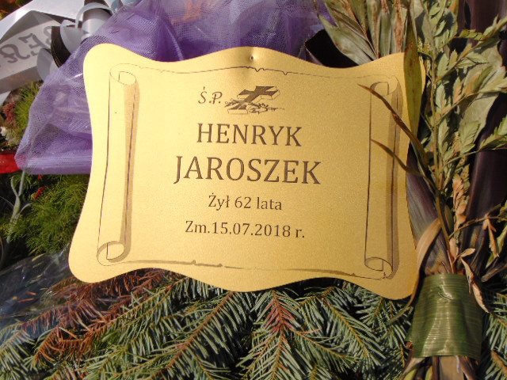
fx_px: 732
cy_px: 190
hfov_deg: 38.2
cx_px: 254
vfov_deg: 29.1
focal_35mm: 50
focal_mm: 9
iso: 80
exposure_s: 1/500
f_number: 9
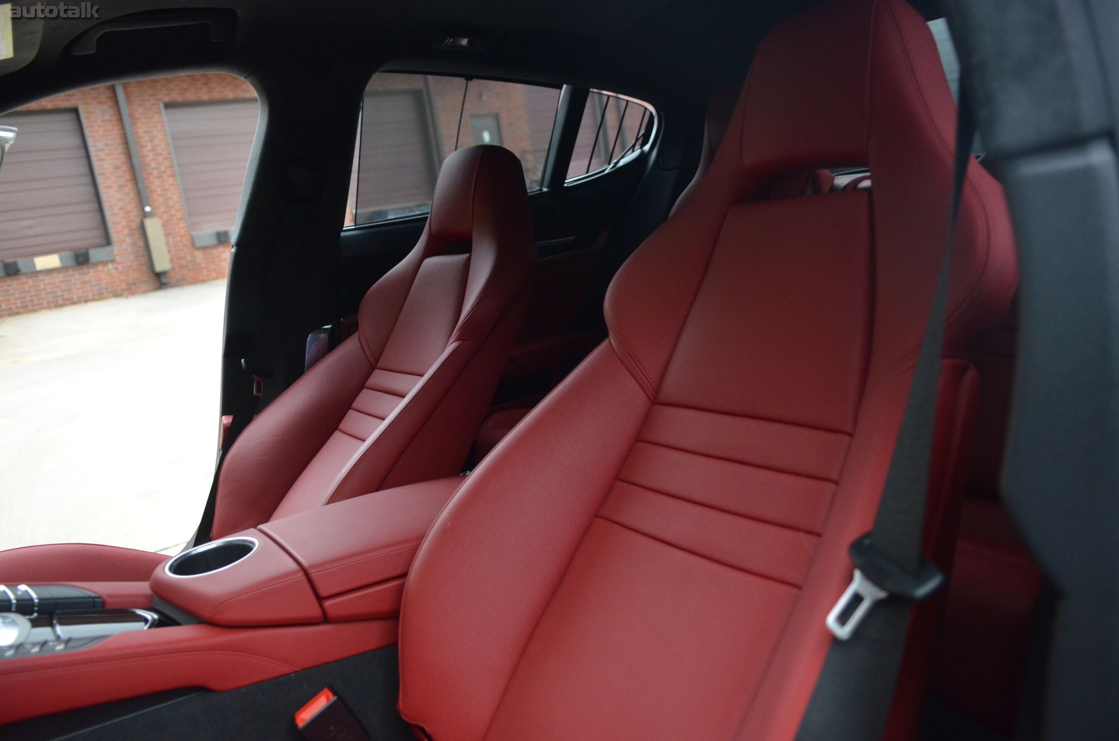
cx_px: 560
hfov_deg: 70.5
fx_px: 791
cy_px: 370
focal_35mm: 26
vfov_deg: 50.2
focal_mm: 17
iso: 1600
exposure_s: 1/160
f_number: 2.8
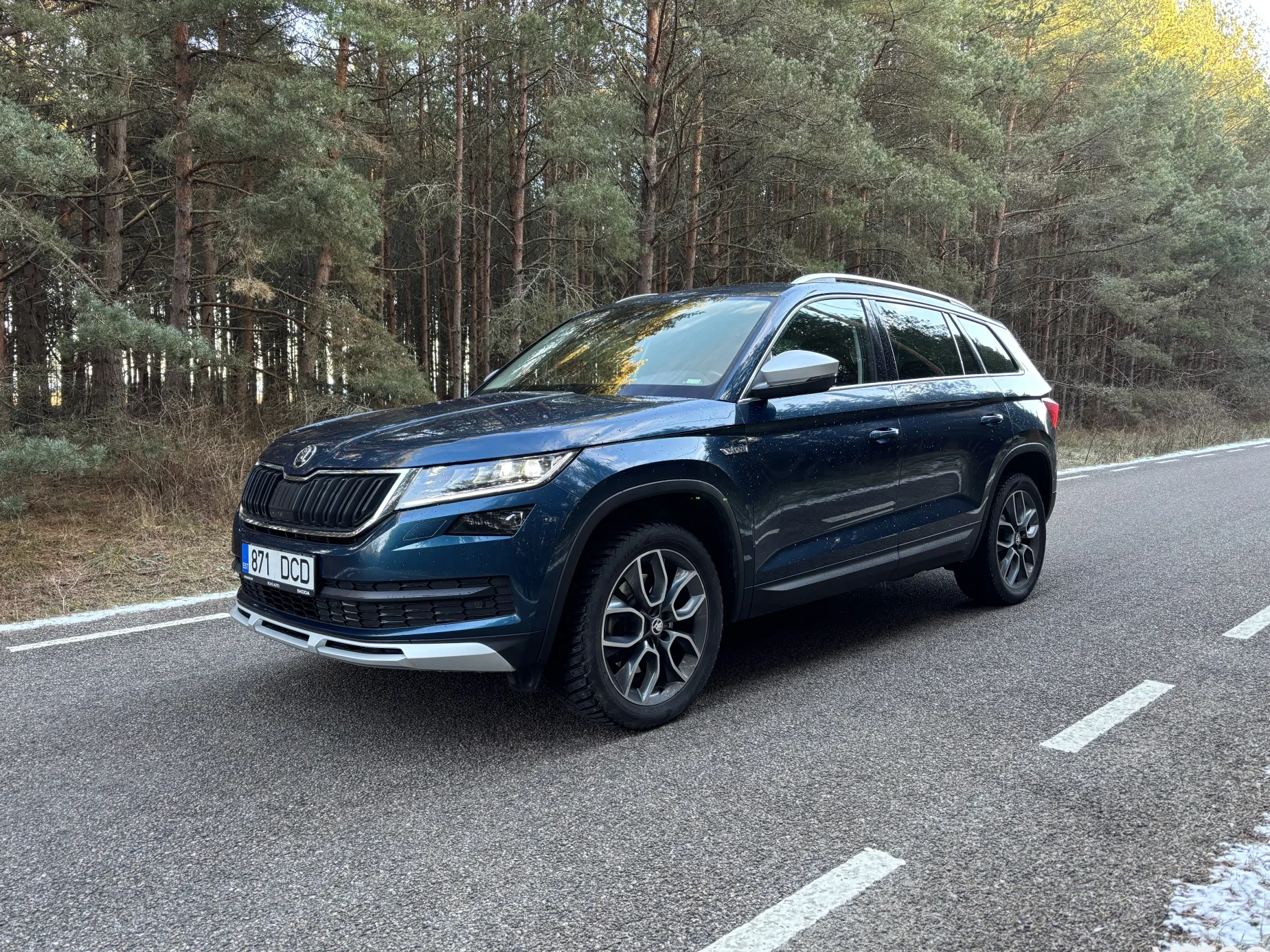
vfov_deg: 51.4
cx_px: 618
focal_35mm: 27
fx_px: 991
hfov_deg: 65.3
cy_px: 485
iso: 125
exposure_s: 1/102
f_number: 1.6
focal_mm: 5.96
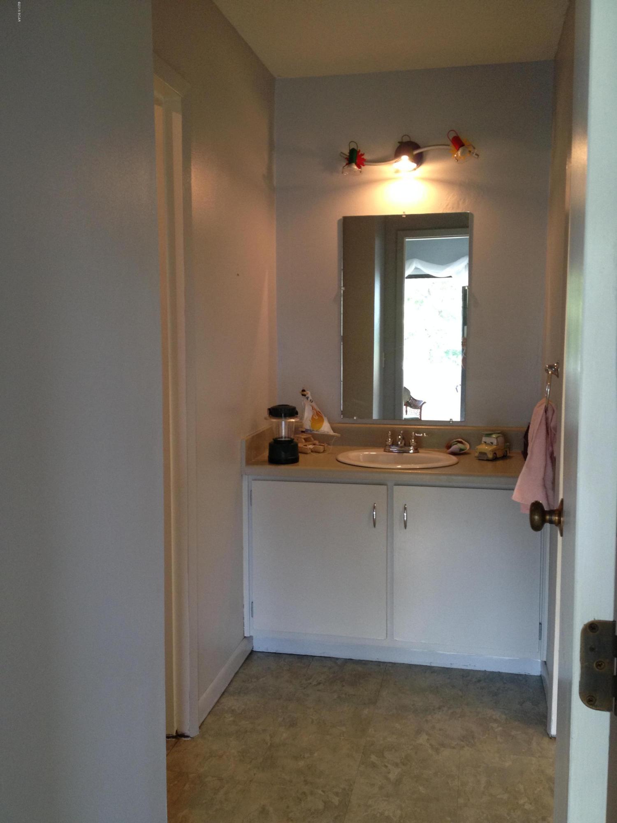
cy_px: 412
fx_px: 832
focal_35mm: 35
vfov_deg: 52.6
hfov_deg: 40.7
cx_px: 308
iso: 100
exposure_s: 1/20
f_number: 2.4
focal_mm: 4.28
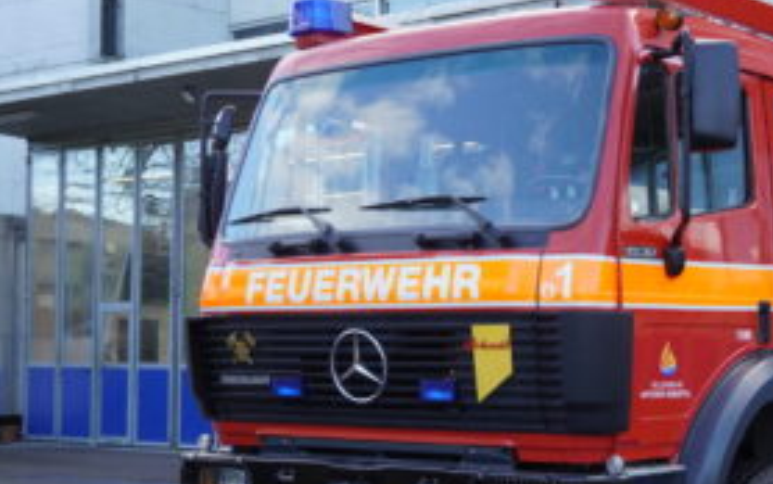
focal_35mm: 76
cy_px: 305
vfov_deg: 17.2
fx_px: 1600
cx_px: 612
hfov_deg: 26.7
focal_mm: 27
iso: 250
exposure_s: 1/160
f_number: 4.5
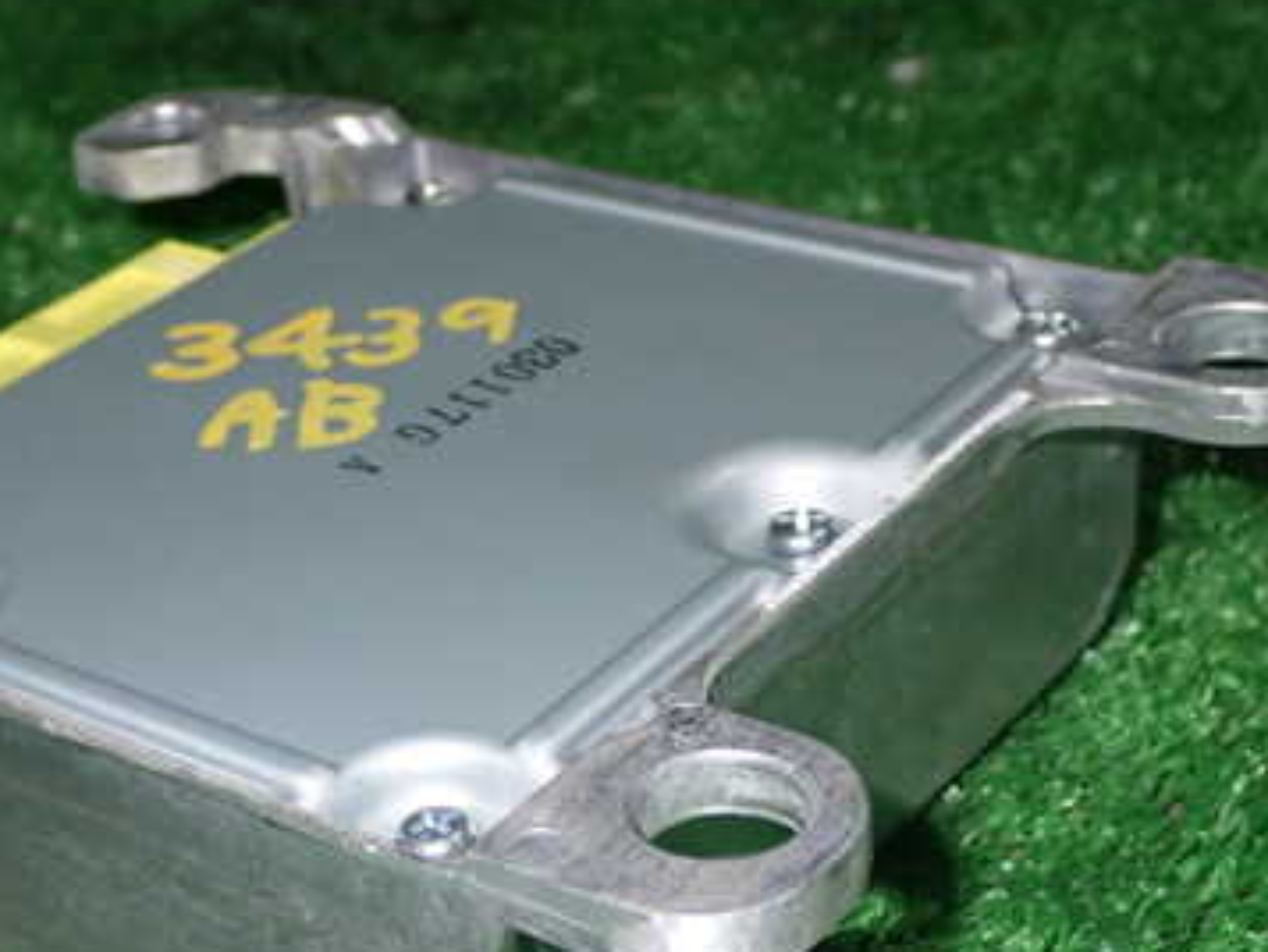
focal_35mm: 79
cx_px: 405
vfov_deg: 18.7
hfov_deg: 24.6
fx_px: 2895
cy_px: 522
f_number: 9
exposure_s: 1/50
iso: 250
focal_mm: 8.4
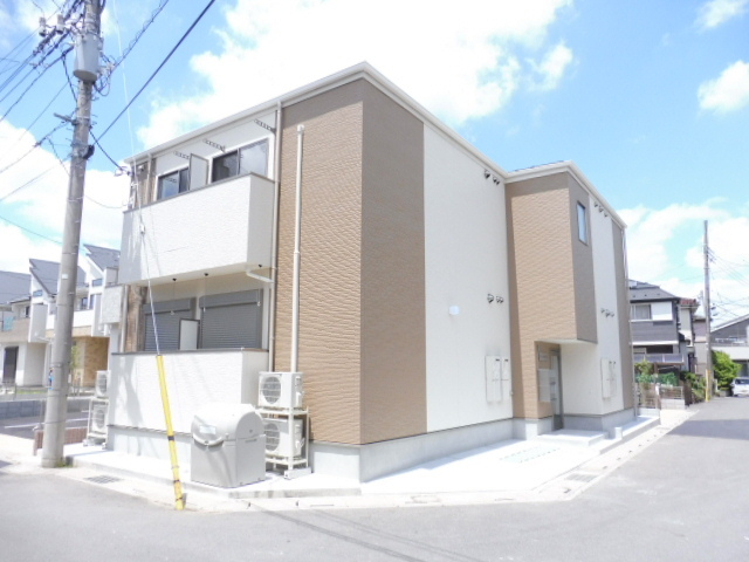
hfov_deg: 71.6
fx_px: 519
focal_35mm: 24
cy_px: 281
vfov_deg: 56.8
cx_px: 374
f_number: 3.3
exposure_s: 1/2000
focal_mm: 4.3
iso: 200
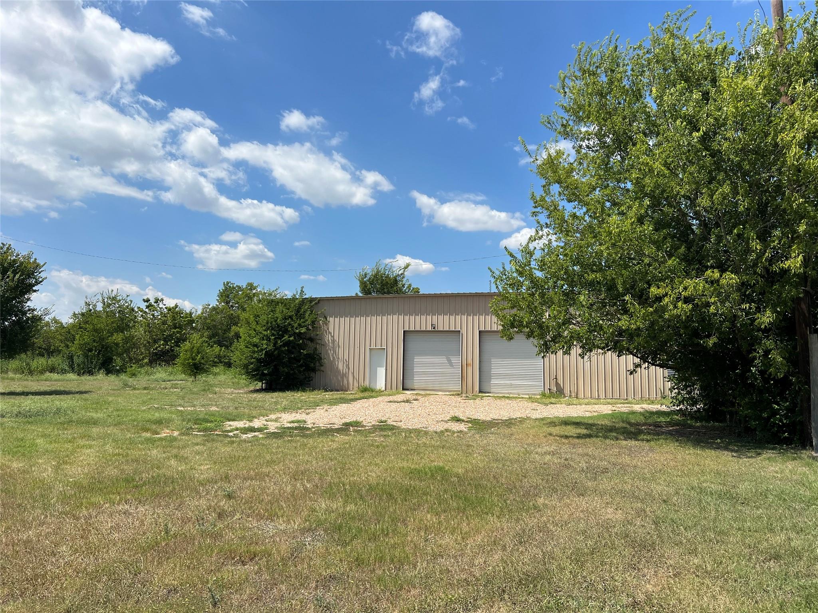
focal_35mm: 26
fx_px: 614
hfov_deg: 67.3
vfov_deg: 53.1
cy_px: 306
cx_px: 409
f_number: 1.5
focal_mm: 5.7
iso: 50
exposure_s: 1/5587
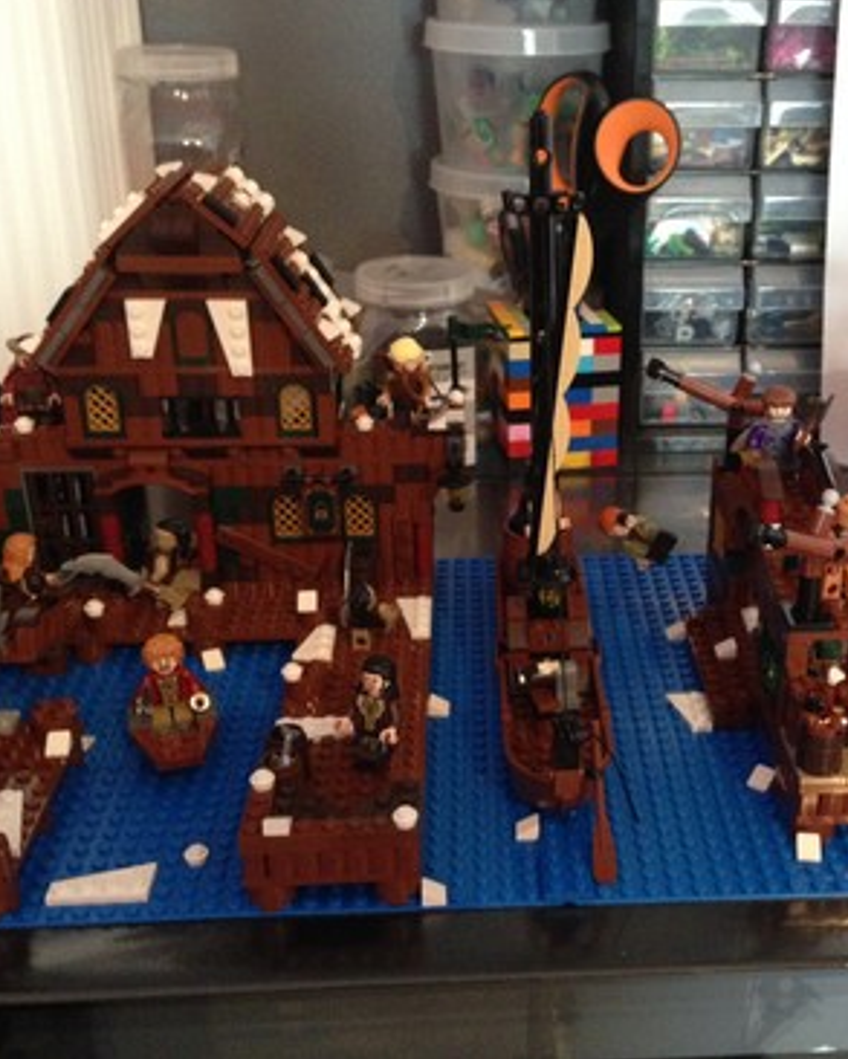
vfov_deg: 42.0
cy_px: 522
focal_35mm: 44
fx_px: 1380
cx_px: 559
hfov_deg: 33.9
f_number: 2.4
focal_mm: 4.12
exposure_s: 1/15
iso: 400
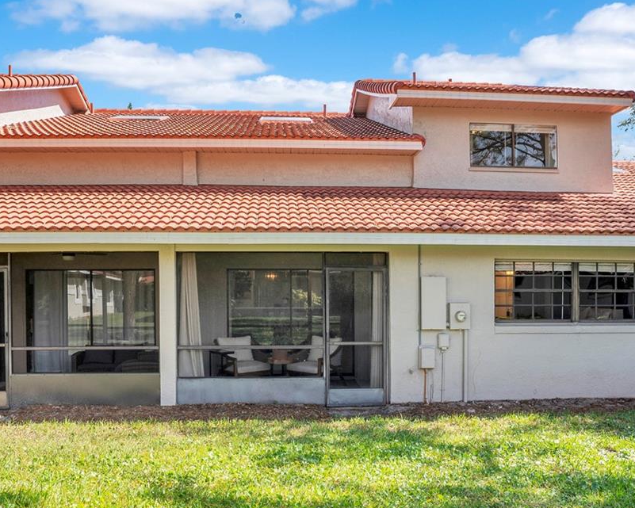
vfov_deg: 47.6
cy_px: 345
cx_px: 262
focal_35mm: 30
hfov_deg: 58.4
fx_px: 564
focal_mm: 16
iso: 100
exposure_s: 1/125
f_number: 8
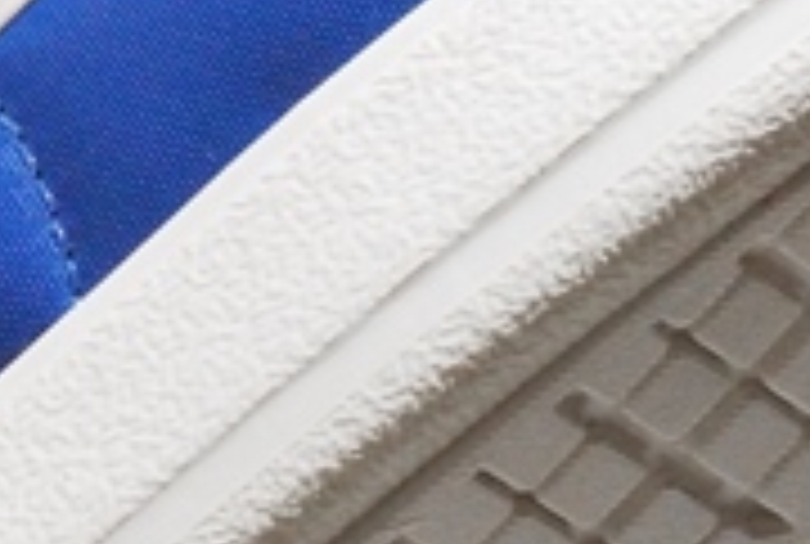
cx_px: 549
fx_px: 14040
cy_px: 393
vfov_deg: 2.2
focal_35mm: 622
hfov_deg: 3.3
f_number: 11
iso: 640
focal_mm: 85
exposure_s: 1/160
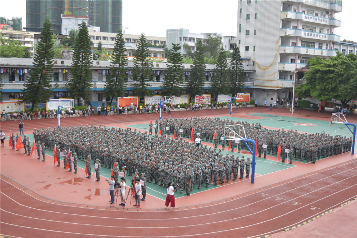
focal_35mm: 42
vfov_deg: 31.9
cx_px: 178
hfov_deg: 46.4
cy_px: 119
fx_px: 416
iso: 200
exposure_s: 1/500
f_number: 4.2
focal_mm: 28
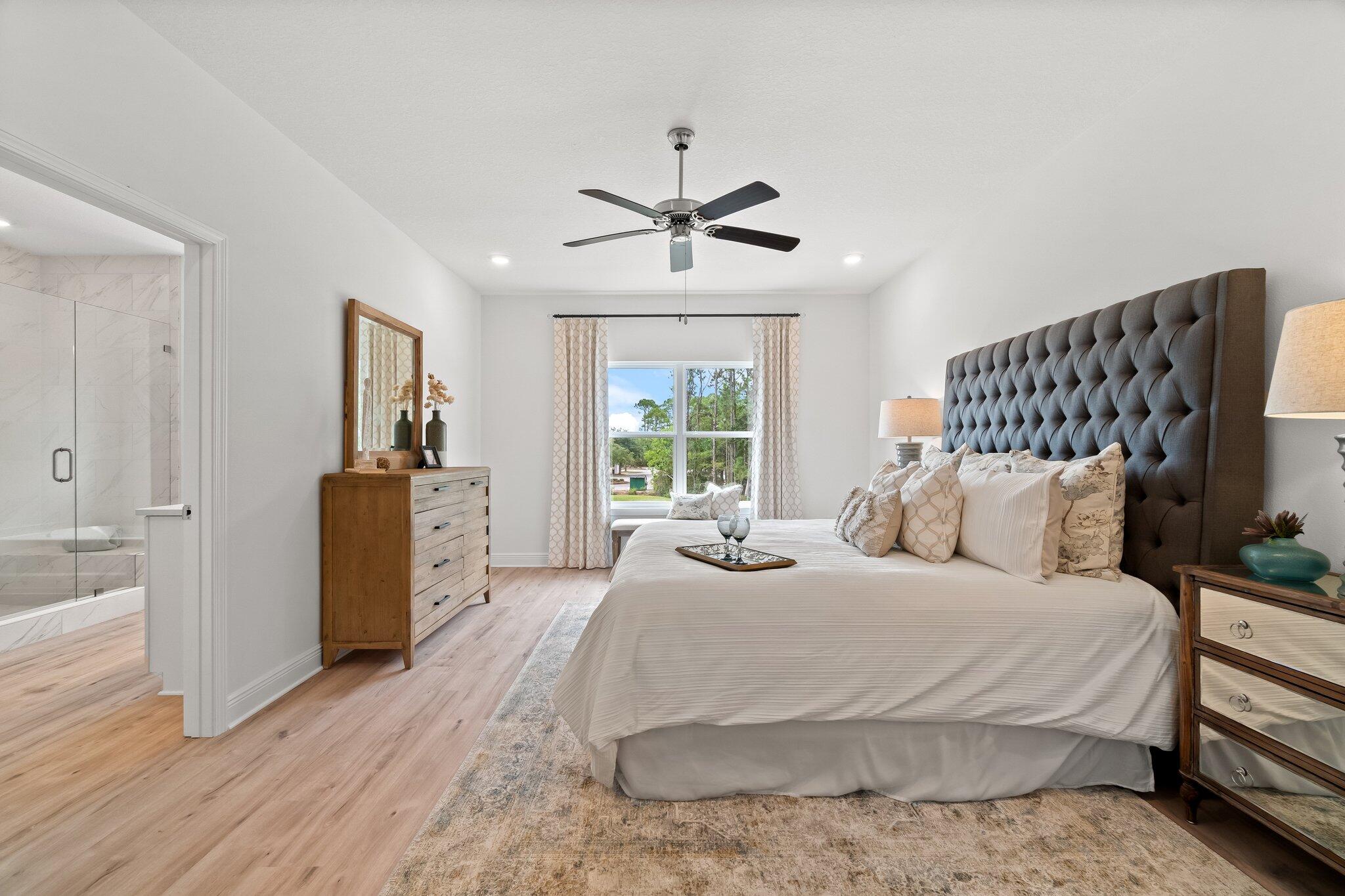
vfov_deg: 77.3
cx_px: 672
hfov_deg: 100.4
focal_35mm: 15
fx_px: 560
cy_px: 448
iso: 400
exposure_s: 1/2
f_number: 8
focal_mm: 10
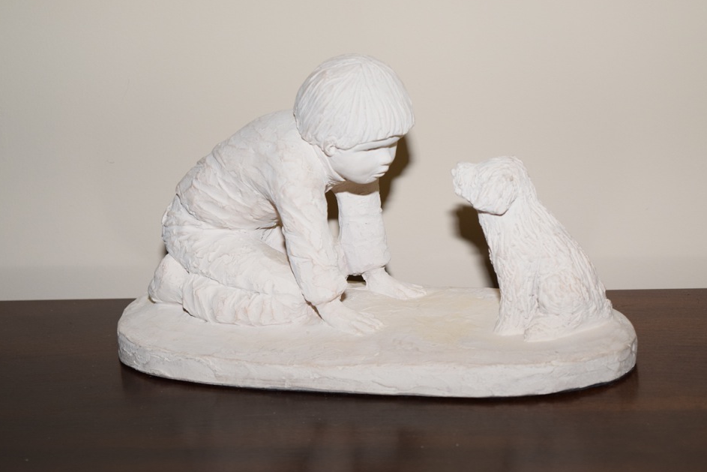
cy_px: 227
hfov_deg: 23.2
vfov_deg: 15.6
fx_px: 1719
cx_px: 346
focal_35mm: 88
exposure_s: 1/60
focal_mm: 55
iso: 560
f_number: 5.6
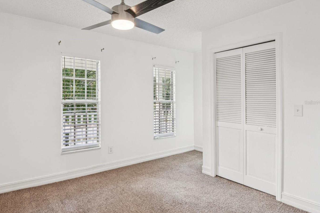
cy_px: 103
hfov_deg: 83.5
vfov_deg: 61.9
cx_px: 137
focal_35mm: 20
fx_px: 178
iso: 400
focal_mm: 17
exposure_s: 1/25
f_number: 8
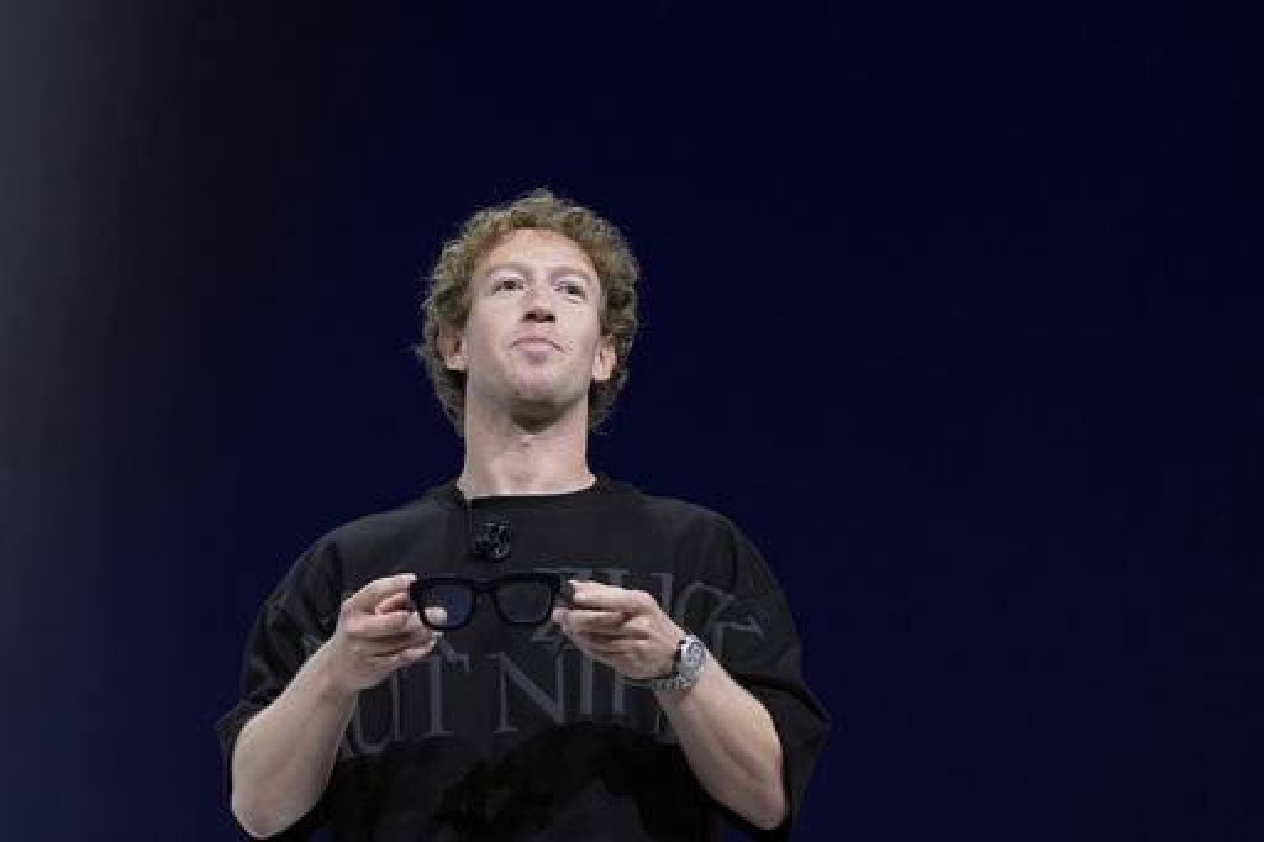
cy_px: 421
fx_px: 5054
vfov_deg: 9.5
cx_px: 632
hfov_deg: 14.3
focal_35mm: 144
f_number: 4
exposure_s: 1/250
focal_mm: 144
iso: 2500
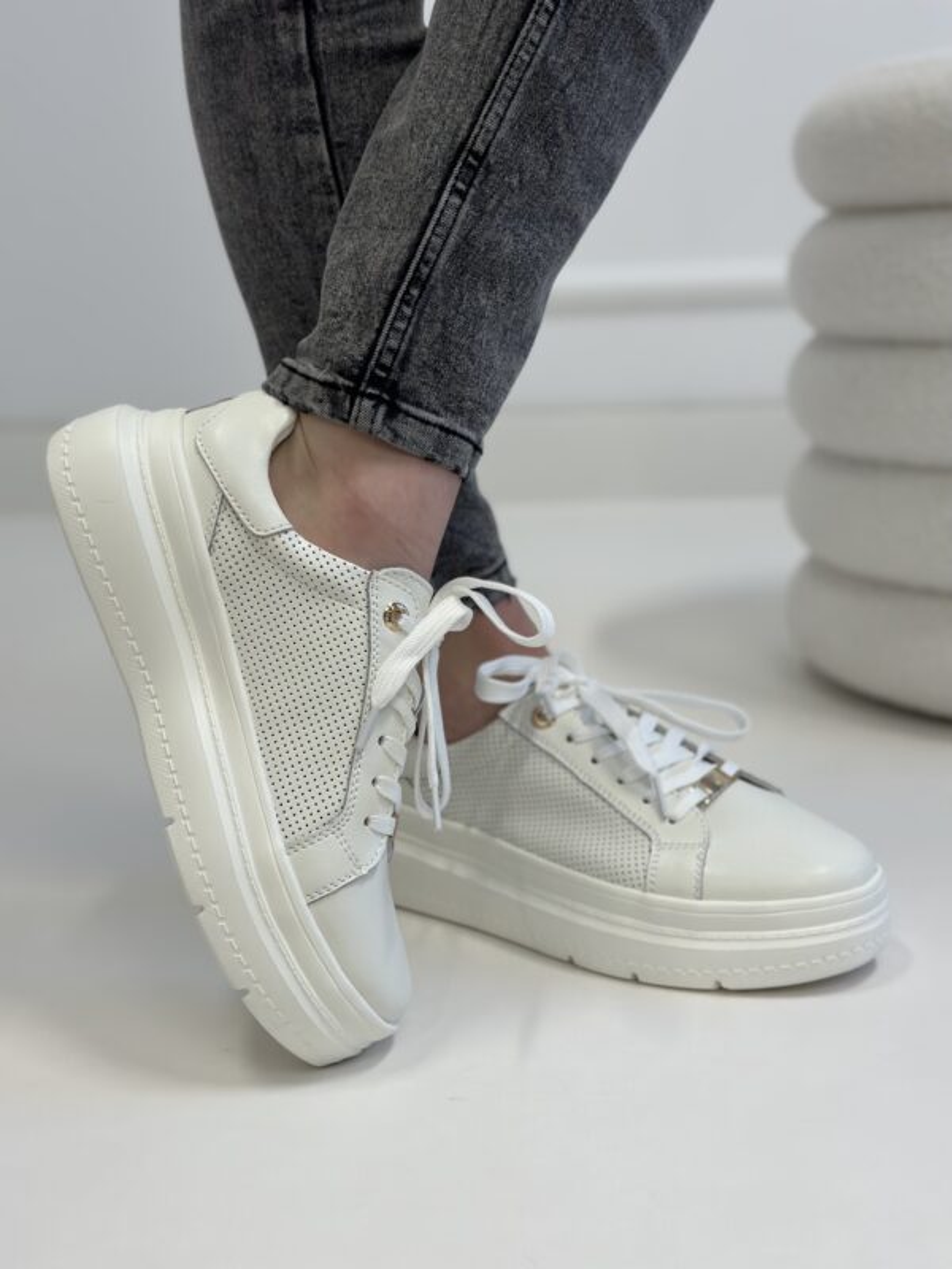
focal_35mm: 48
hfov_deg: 30.3
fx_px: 1760
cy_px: 634
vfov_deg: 39.7
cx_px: 476
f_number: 1.78
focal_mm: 6.86
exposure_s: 1/121
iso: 80
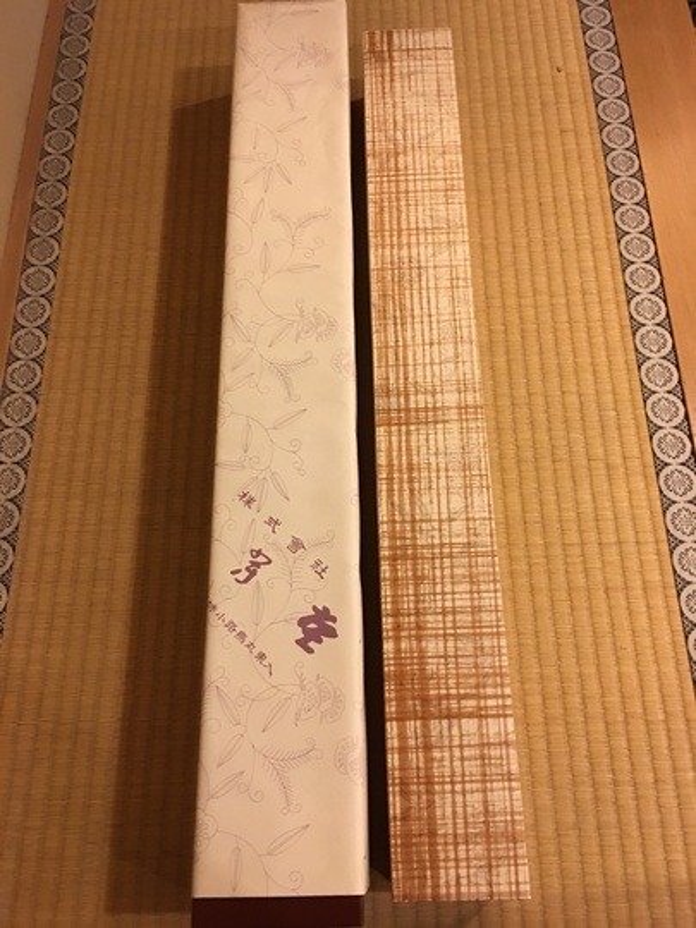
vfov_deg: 61.7
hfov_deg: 48.2
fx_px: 777
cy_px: 464
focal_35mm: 29
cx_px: 348
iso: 64
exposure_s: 1/4
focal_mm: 4.15
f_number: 2.2
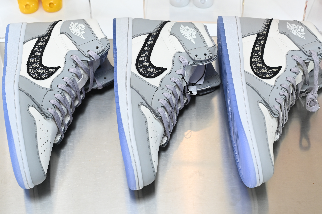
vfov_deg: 15.0
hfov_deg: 22.4
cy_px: 88
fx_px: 813
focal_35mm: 91
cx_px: 146
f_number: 5.6
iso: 640
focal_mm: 70
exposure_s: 1/100
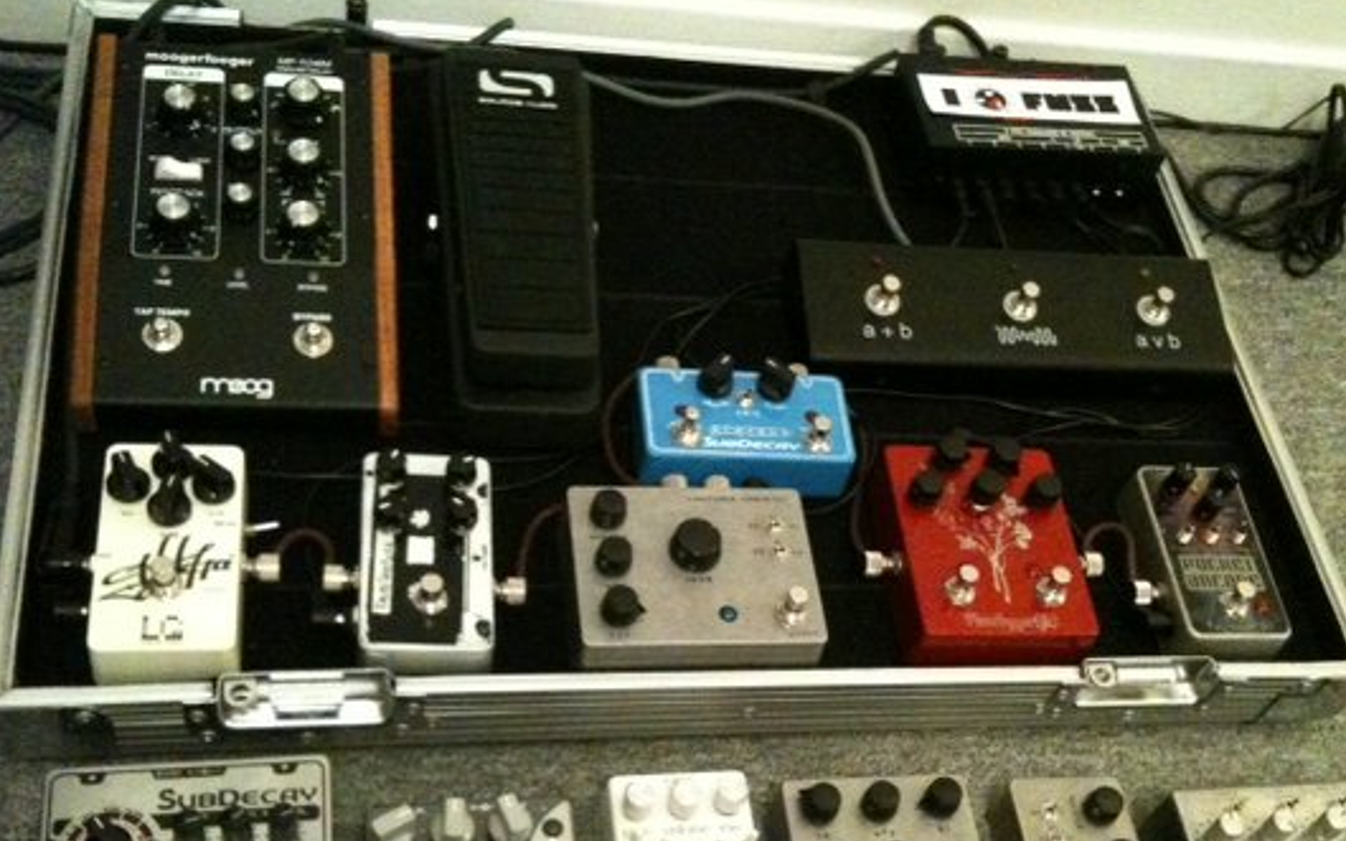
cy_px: 546
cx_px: 742
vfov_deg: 30.3
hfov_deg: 47.1
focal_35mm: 42
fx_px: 1540
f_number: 2.8
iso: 800
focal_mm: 3.85
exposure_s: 1/10
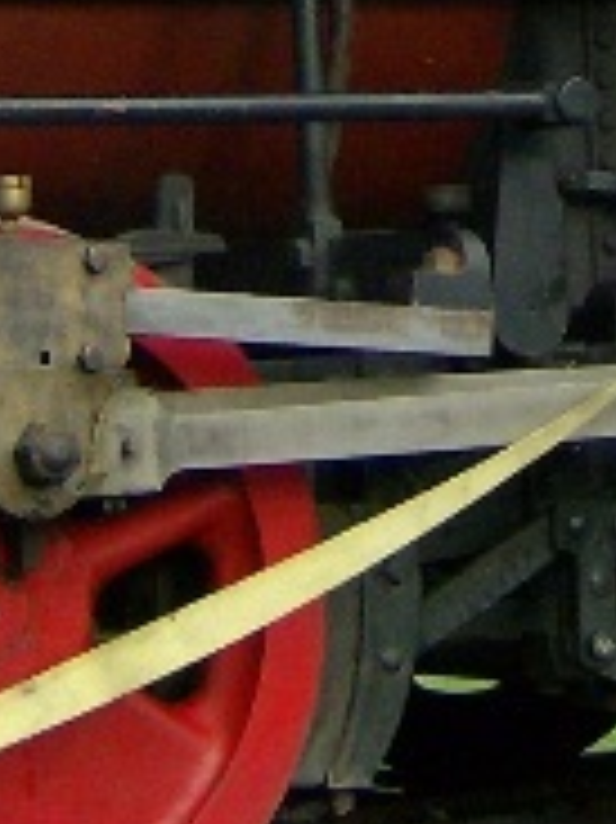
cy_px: -453
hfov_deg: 7.6
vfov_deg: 9.9
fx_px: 4608
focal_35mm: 194
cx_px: 567
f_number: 2.8
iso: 100
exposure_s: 1/384
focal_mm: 6
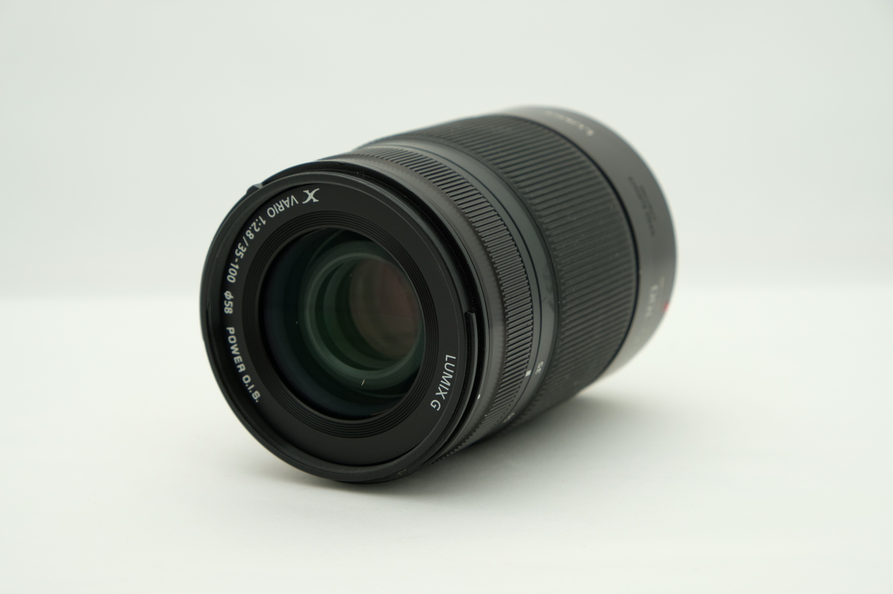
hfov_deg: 24.5
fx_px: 2057
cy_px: 297
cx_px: 446
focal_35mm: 83
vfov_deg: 16.4
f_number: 8
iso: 200
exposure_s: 1/125
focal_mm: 55
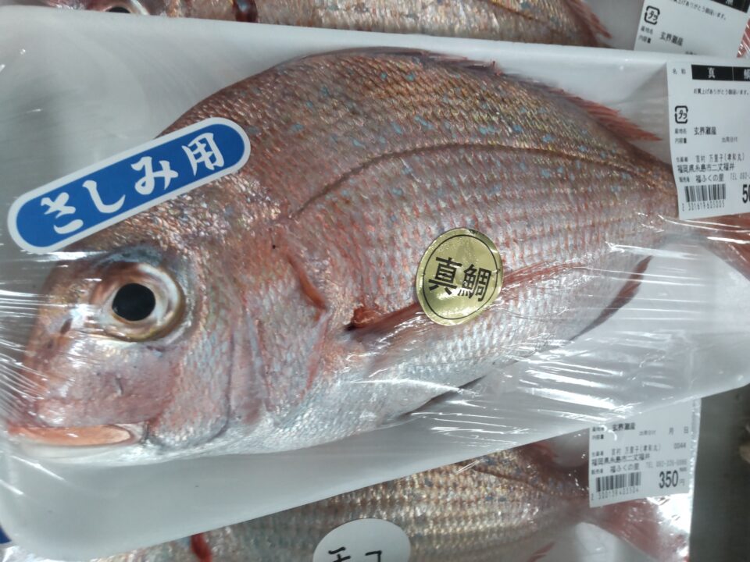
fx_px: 520
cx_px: 375
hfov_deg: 71.6
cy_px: 281
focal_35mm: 24
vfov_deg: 56.8
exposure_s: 1/40
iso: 191
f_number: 2
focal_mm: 3.43
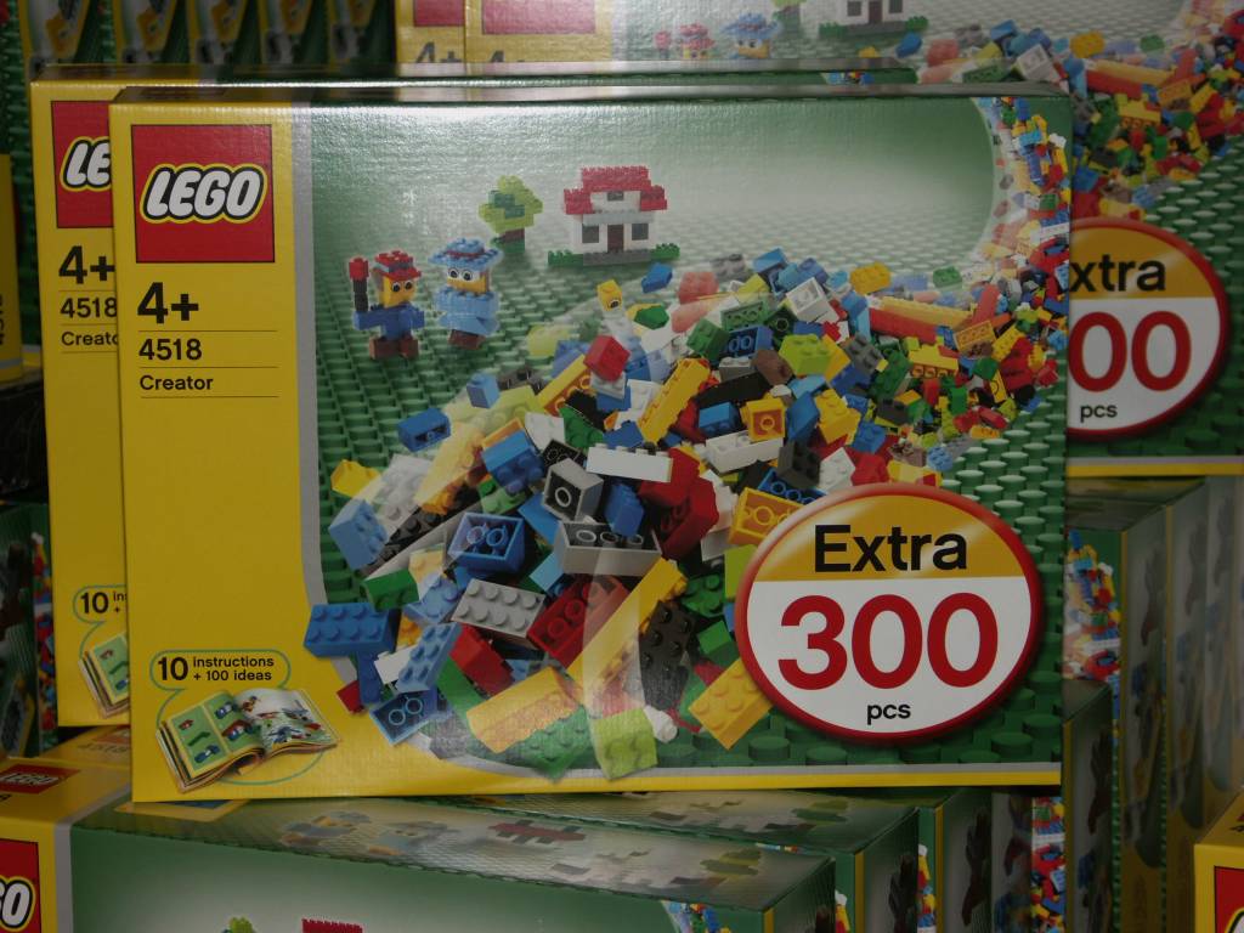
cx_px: 622
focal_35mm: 103
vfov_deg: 14.4
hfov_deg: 19.1
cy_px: 466
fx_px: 3702
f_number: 3.5
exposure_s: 1/100
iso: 125
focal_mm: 26.32
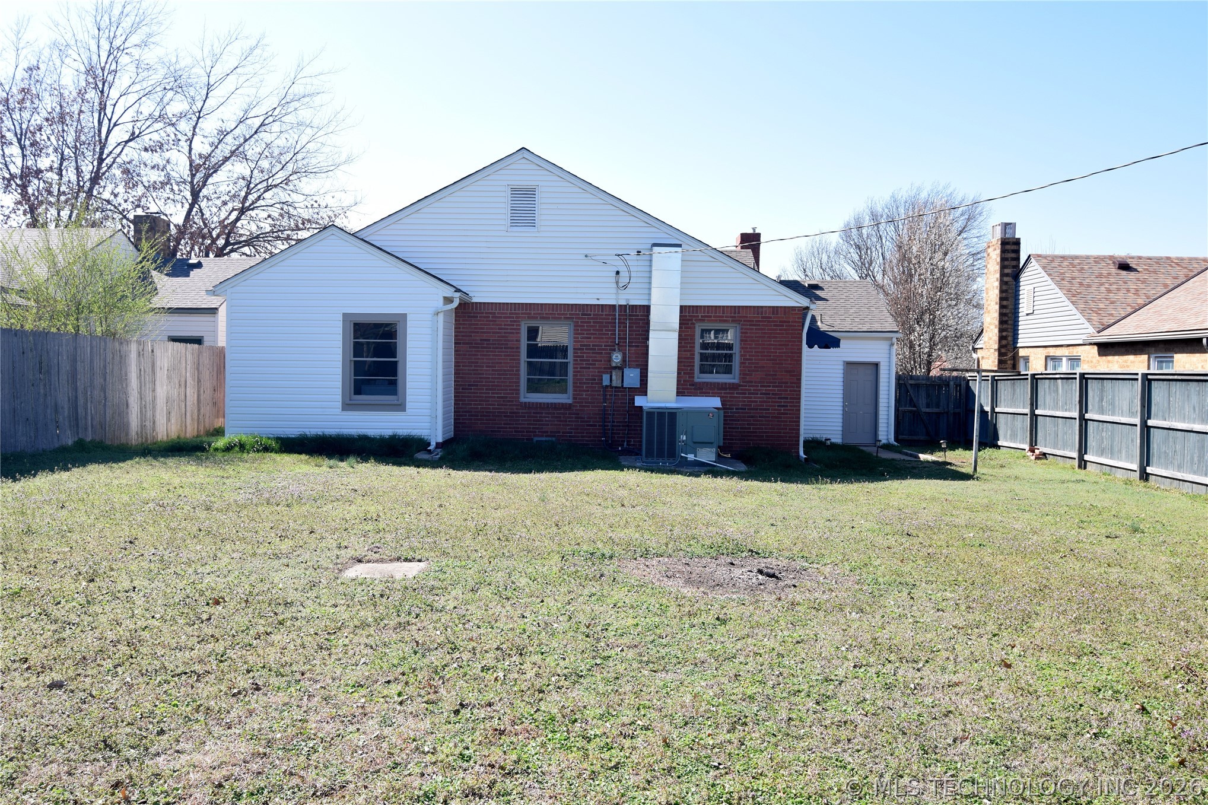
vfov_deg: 43.6
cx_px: 604
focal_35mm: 30
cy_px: 402
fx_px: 1007
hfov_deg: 61.9
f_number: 8
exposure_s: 1/250
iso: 200
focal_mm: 20
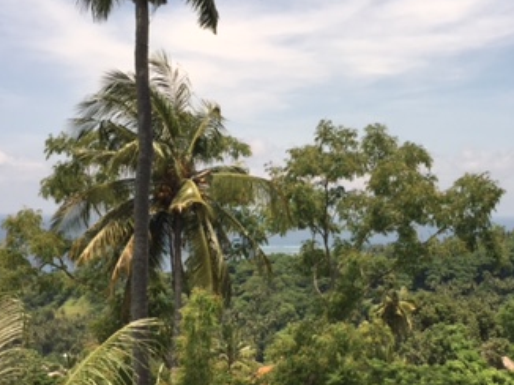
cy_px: 264
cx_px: 328
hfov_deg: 33.6
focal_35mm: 57
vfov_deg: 25.5
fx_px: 846
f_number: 2.2
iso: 40
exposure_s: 1/1883
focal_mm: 4.15
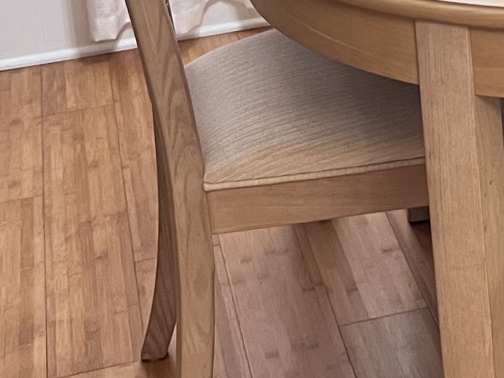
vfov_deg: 12.0
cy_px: -333
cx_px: 538
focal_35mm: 112
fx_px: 1631
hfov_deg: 17.1
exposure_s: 1/60
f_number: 1.5
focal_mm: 5.7
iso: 250
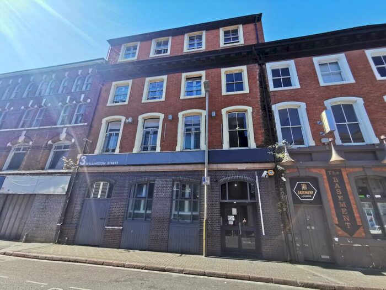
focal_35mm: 16
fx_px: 178
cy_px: 145
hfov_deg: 94.5
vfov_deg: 78.1
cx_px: 193
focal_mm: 2.35
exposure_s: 1/333
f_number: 2.2
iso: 50
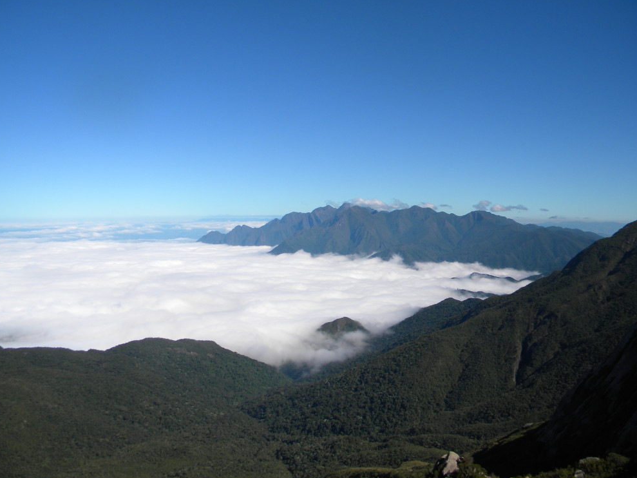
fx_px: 534
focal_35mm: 29
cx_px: 320
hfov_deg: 61.7
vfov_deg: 48.2
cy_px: 240
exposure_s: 1/400
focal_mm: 5
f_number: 7
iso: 80
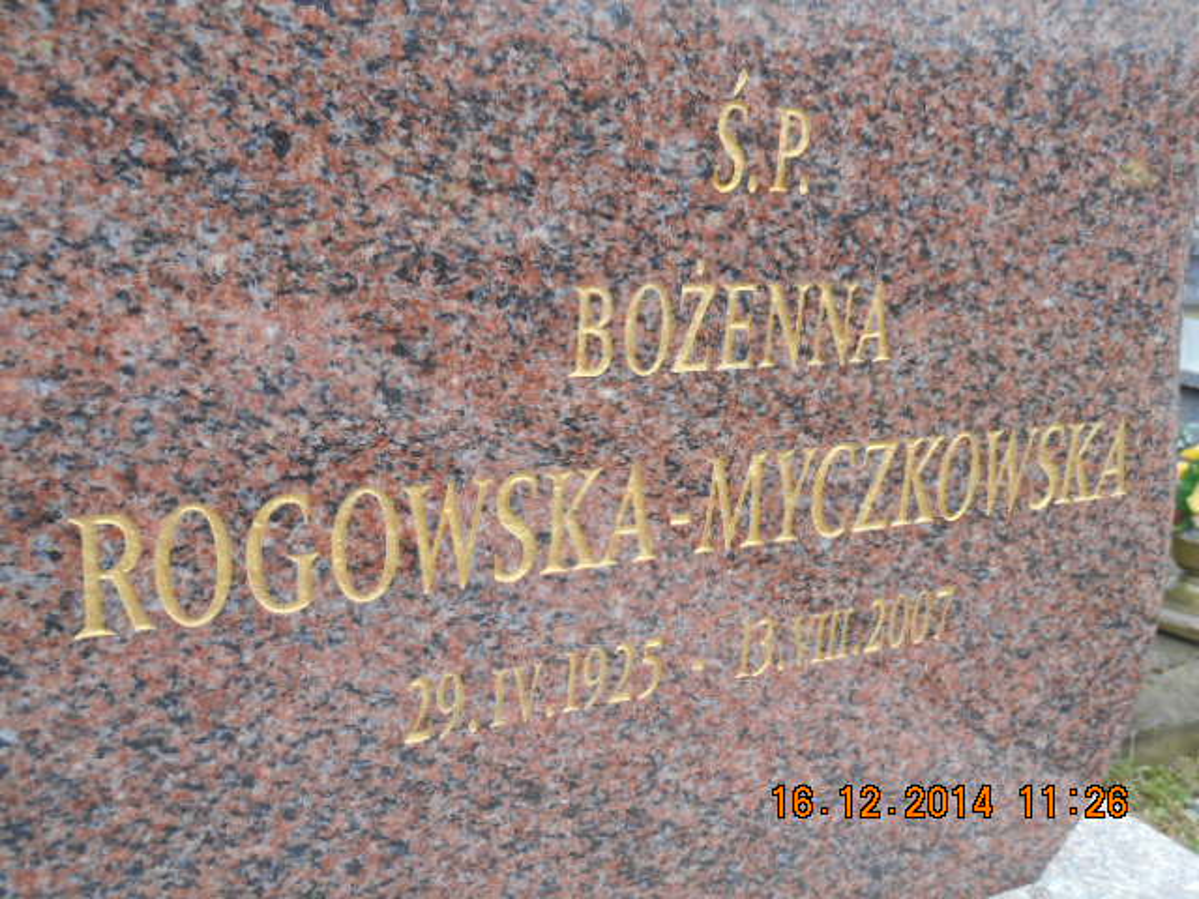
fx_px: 1247
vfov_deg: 39.7
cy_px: 450
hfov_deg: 51.4
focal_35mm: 36
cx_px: 600
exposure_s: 1/40
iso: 80
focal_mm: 6.4
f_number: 4
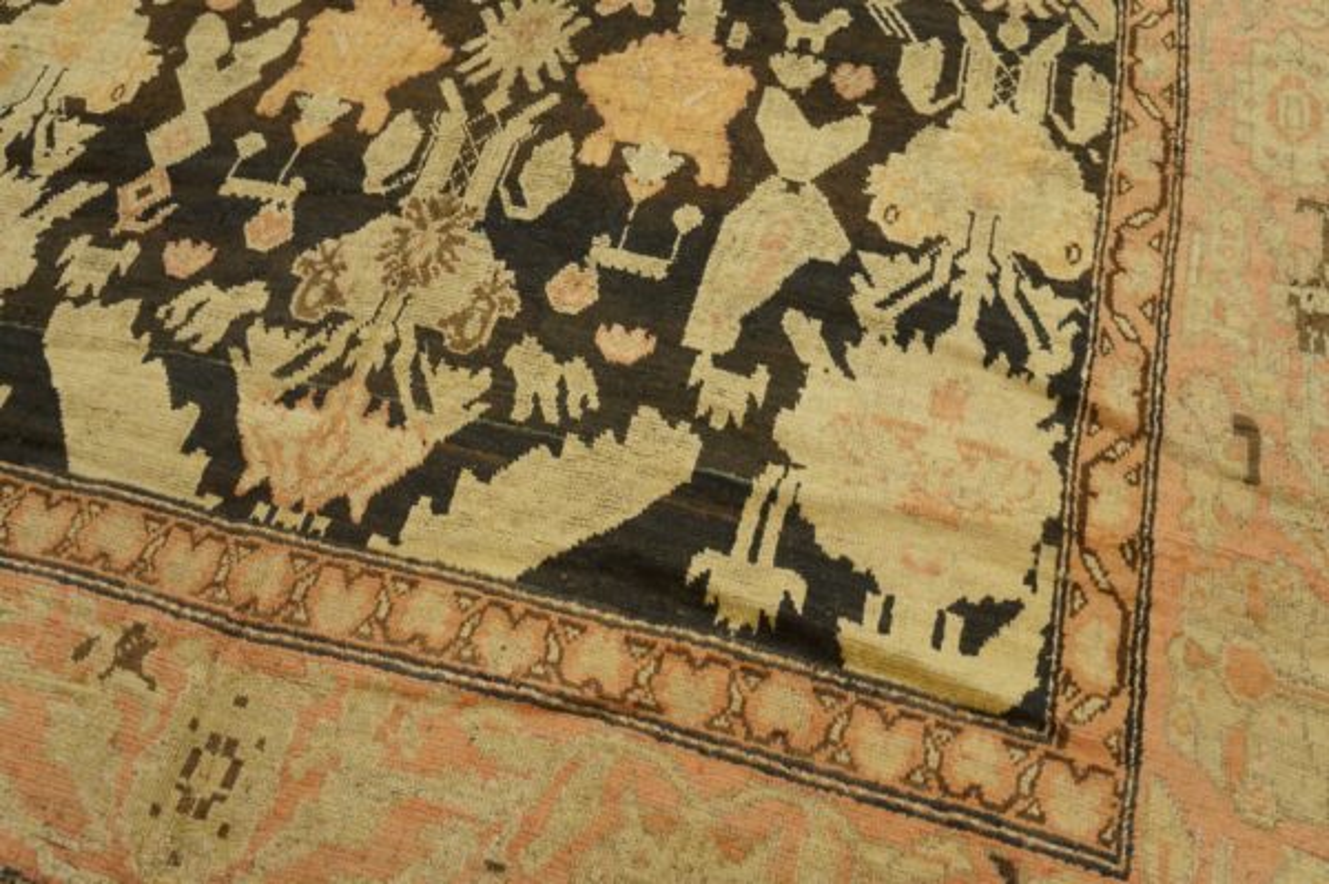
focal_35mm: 30
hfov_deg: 62.0
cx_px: 664
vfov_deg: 43.5
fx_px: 1107
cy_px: 442
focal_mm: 20
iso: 2000
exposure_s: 1/160
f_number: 4
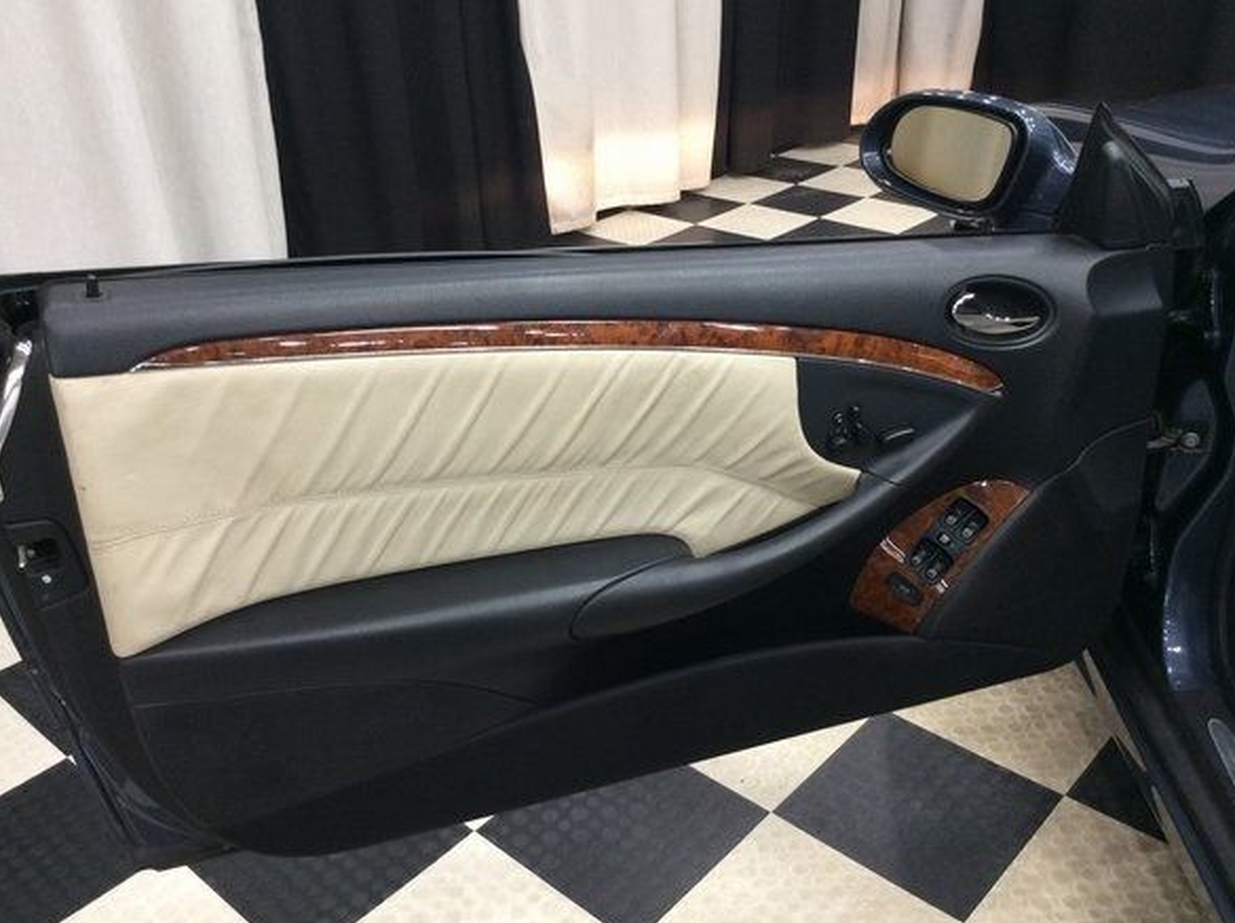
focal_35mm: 35
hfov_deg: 52.7
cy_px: 471
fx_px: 1247
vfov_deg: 40.6
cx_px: 606
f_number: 2.4
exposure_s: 1/25
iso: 64
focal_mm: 3.3
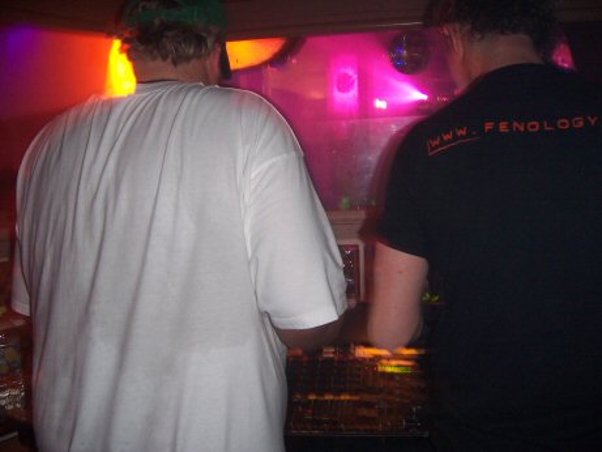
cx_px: 301
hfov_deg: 51.3
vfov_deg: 39.7
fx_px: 626
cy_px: 226
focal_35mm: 36
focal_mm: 6
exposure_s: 1/2
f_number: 3
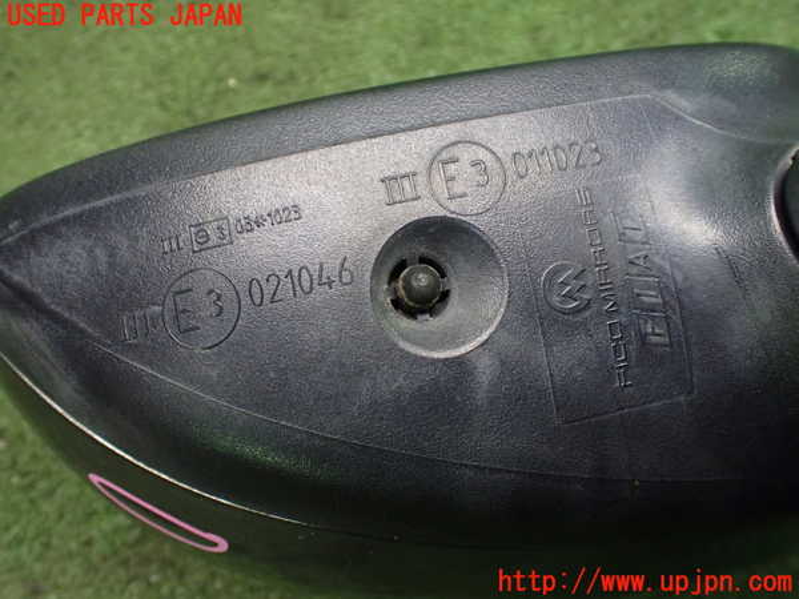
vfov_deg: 46.8
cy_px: 300
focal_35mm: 30
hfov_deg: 60.0
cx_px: 400
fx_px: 692
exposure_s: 1/100
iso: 800
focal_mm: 5.4
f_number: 2.3
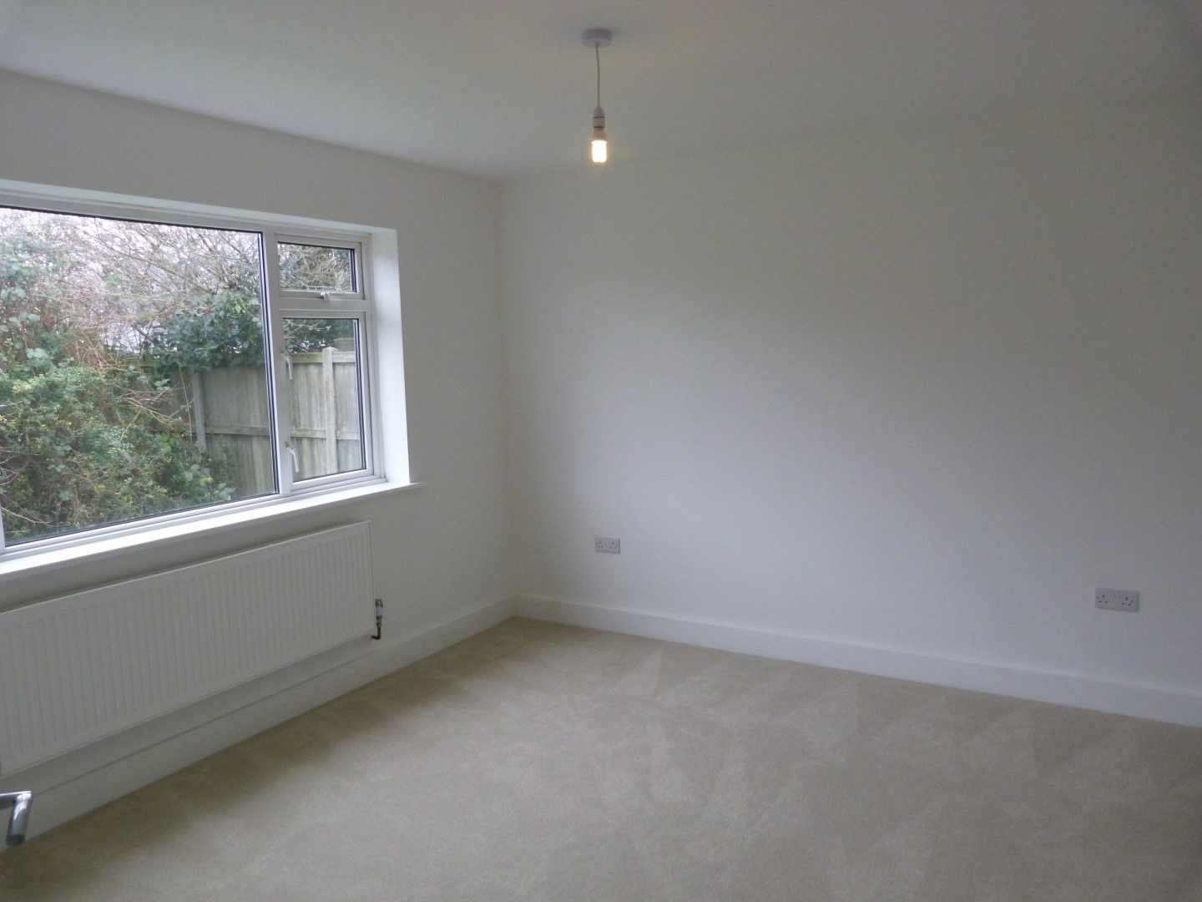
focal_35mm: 25
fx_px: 868
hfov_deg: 69.4
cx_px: 601
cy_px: 451
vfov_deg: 54.9
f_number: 2.8
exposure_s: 1/60
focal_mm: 4.5
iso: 250
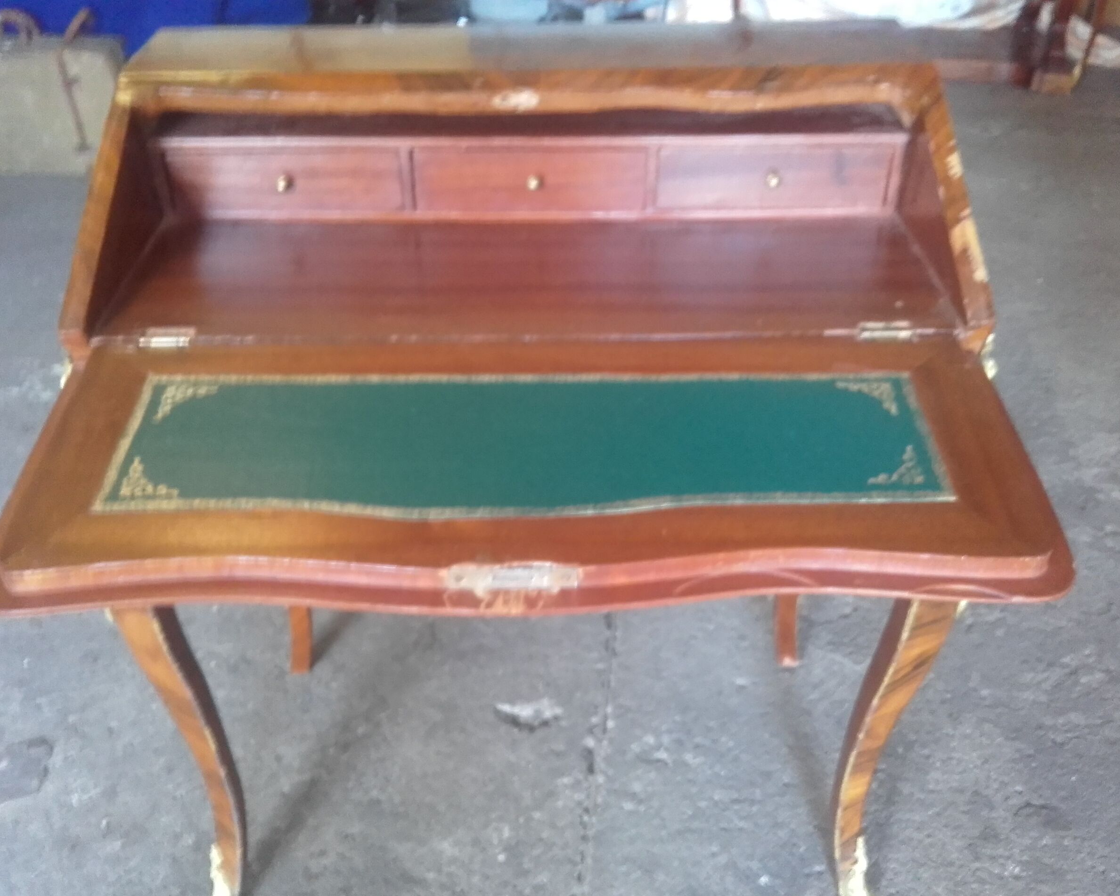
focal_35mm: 33
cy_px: 458
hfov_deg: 54.2
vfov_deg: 44.5
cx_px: 535
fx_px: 1094
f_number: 2.2
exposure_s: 1/9
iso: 170
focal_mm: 3.3
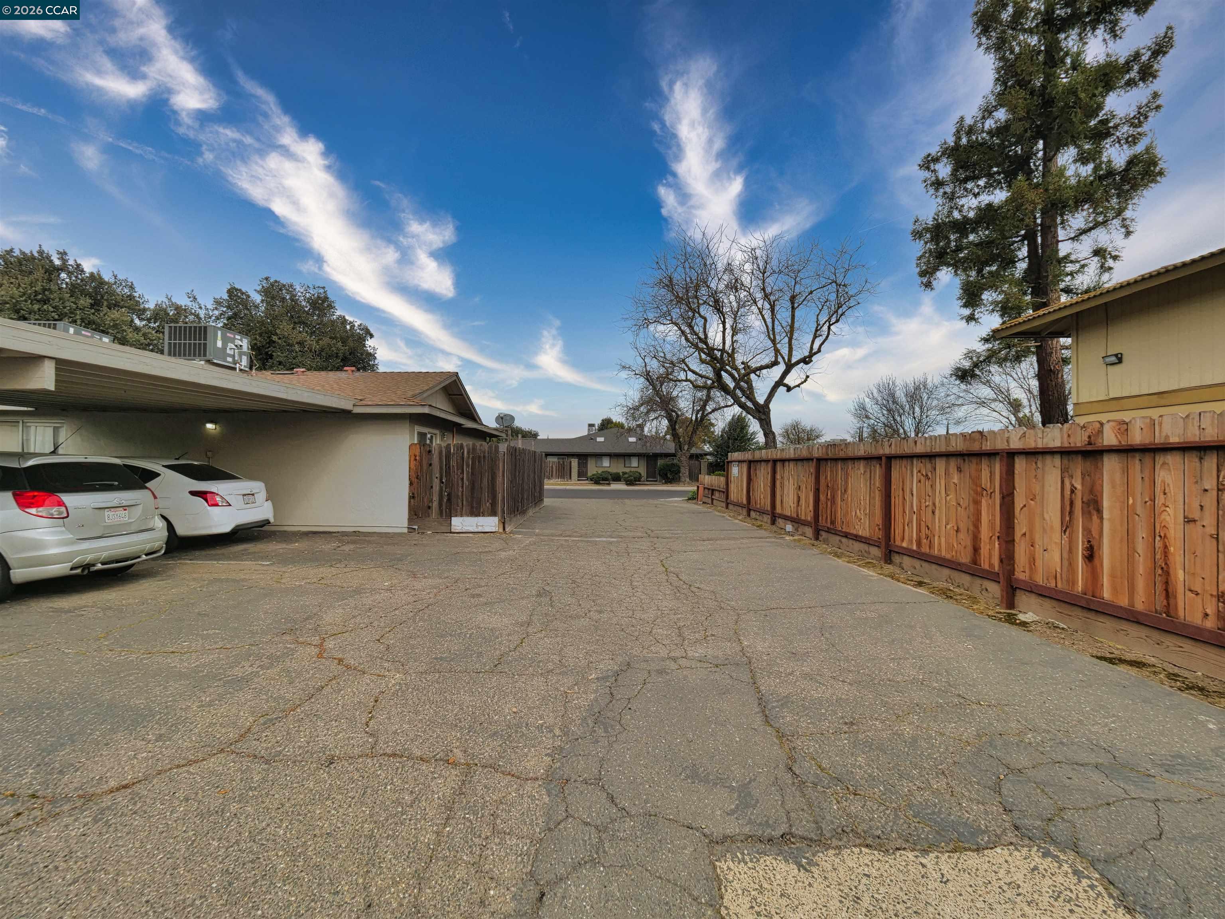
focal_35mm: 14
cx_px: 612
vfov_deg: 85.7
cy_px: 460
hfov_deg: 102.1
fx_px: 495
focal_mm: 7
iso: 125
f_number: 6.3
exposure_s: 1/320
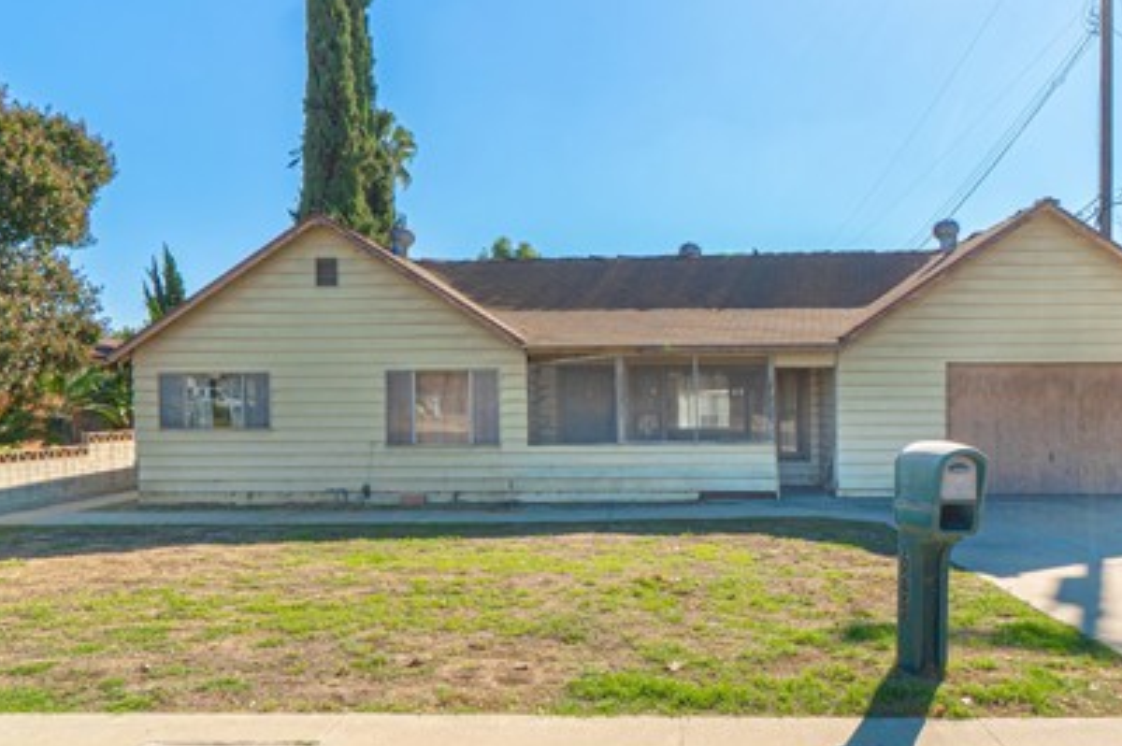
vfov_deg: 53.0
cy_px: 412
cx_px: 662
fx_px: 747
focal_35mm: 24
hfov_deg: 73.1
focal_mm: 10
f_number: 7.1
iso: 100
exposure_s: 1/160
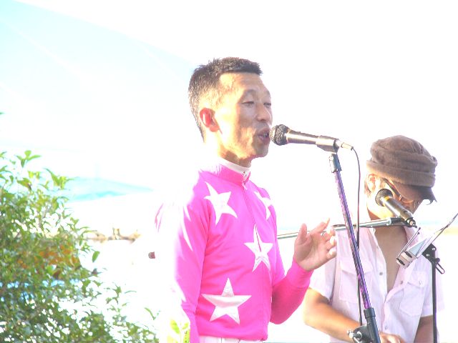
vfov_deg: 5.8
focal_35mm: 255
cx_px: 229
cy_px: 172
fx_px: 3374
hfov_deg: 7.8
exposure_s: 1/60
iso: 50
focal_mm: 42.4
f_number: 4
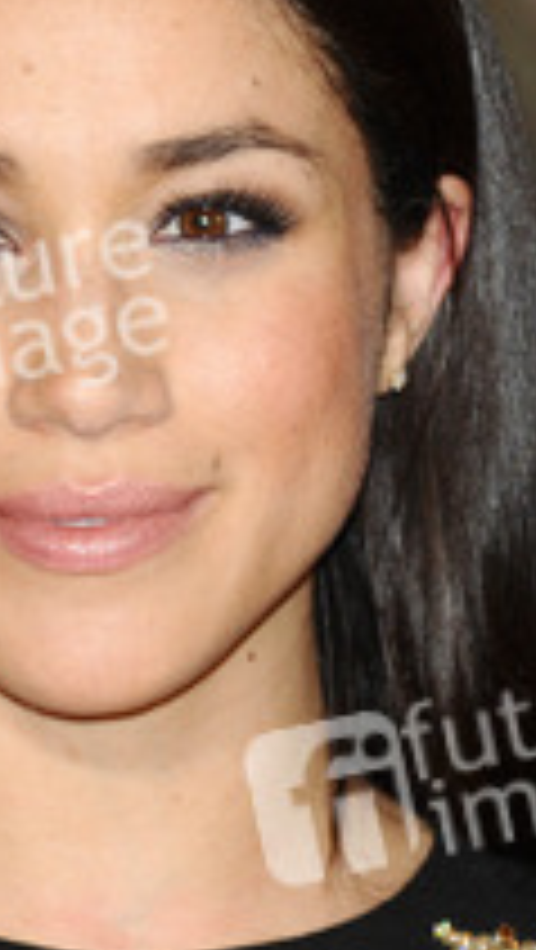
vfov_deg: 3.9
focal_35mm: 552
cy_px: 554
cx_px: 70
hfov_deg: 2.2
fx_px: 13919
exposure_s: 1/200
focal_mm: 185
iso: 640
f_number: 4.5
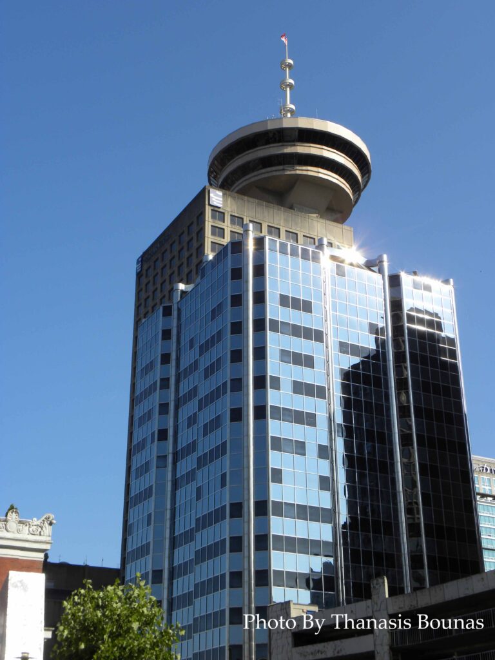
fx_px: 991
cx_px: 248
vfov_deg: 36.8
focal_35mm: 52
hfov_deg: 28.0
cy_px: 330
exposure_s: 1/277
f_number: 6.3
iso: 64
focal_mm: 9.2
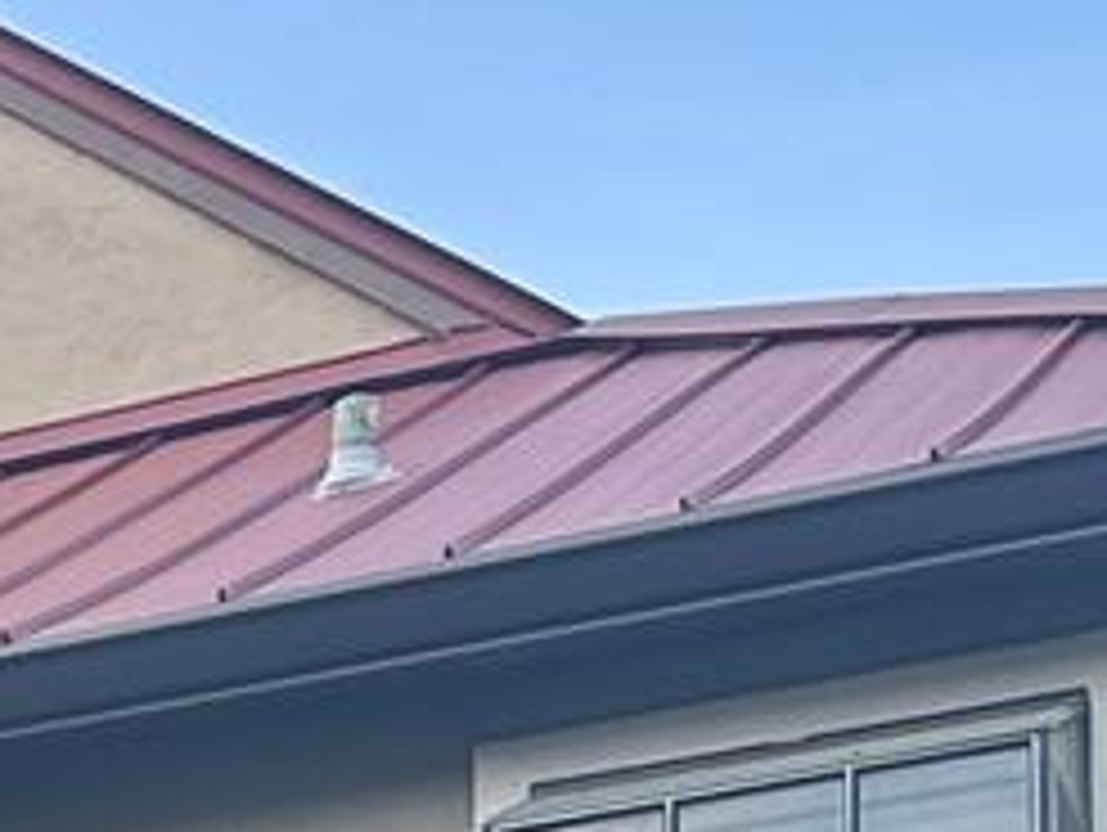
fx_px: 4994
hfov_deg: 12.4
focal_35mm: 156
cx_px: -184
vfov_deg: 8.8
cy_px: 1826
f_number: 1.78
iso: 80
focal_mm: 6.86
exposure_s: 1/630
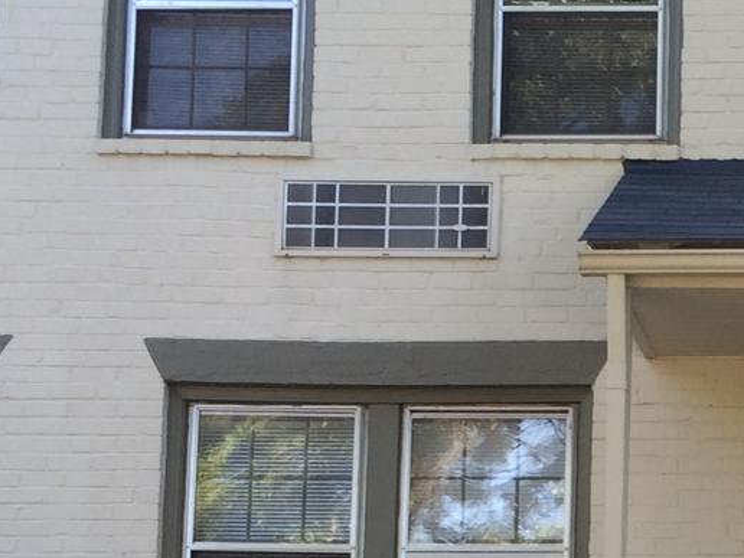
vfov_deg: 12.4
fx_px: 2472
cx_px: 1012
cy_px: 748
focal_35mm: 115
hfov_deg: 16.1
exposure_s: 1/120
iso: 32
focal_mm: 4.15
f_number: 2.2
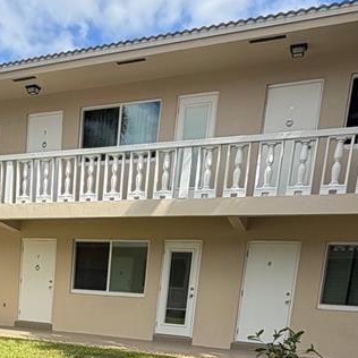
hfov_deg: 33.5
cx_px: 14
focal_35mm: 47
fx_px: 550
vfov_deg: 32.1
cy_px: 389
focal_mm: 2.22
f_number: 2.2
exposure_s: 1/770
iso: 40
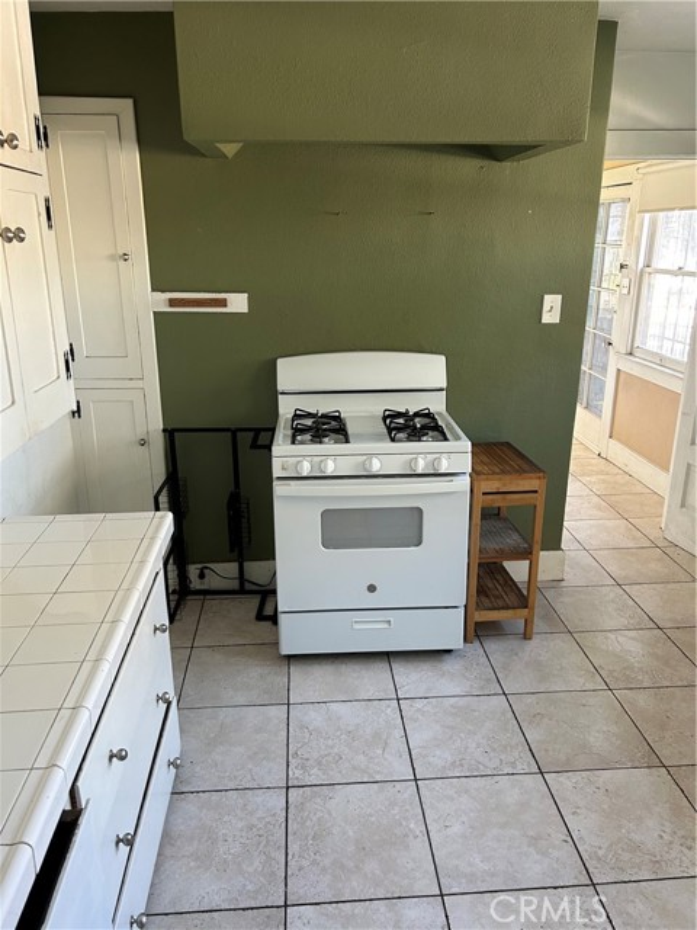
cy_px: 465
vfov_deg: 67.3
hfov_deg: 53.1
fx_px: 698
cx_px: 348
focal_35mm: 26
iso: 200
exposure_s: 1/60
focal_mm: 5.7
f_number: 1.5
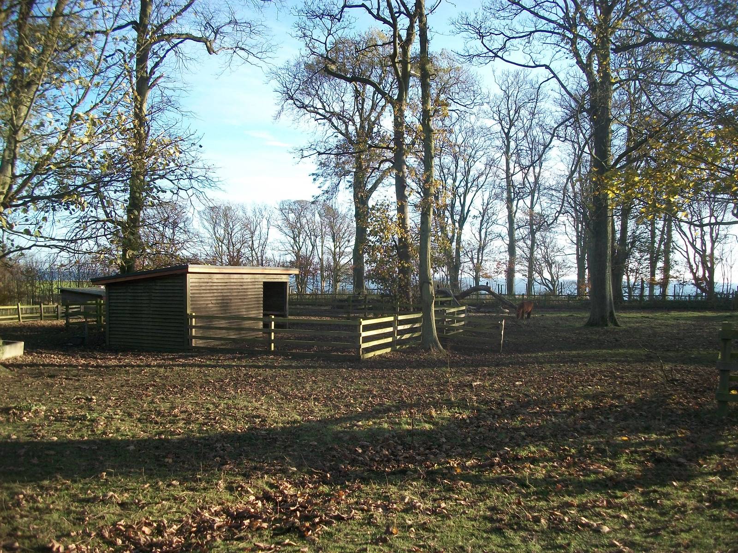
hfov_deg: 56.8
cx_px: 369
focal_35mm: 32
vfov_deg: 44.2
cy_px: 276
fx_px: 682
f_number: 2.9
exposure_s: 1/320
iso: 80
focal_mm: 5.7
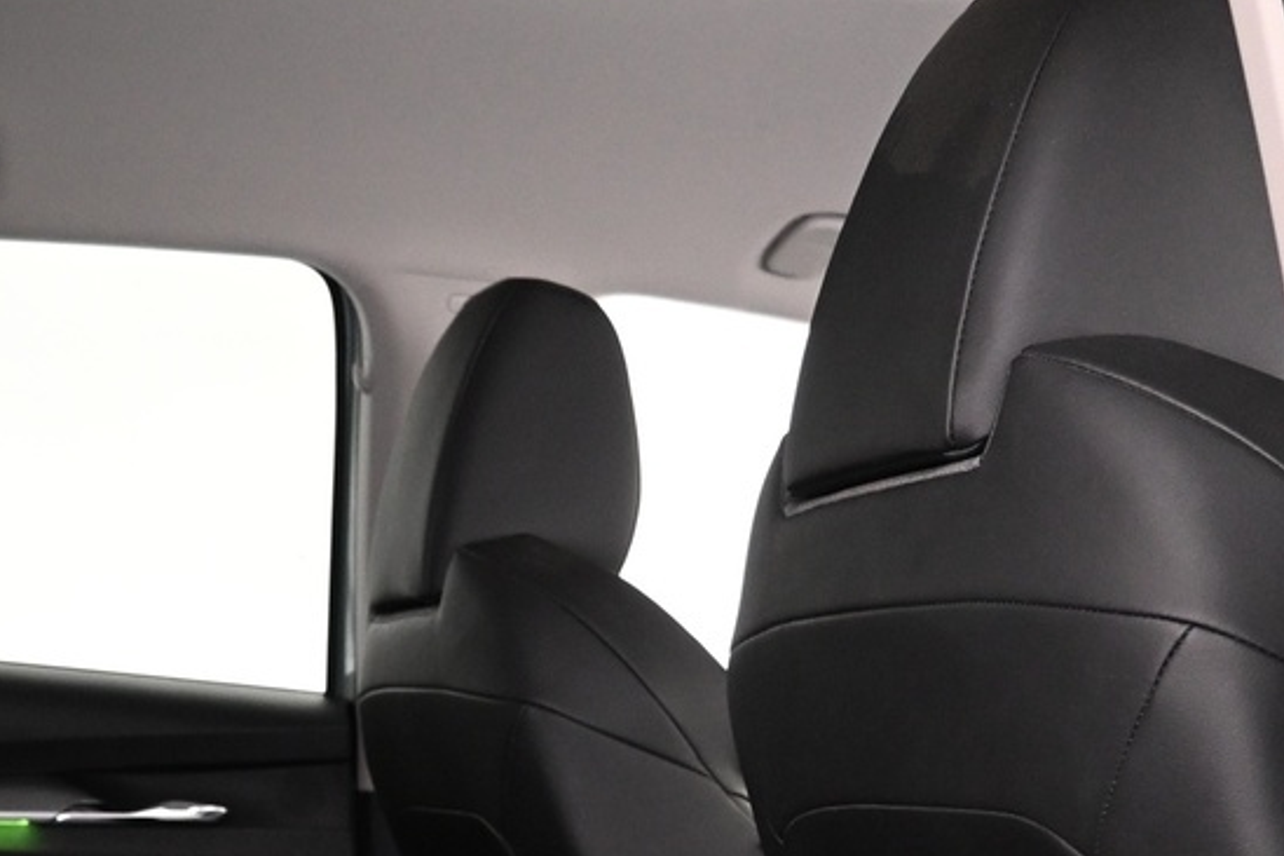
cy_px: 1053
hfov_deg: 28.0
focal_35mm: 71
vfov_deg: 18.1
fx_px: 2531
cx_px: 314
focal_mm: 16
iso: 1600
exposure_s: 1/15
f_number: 3.5
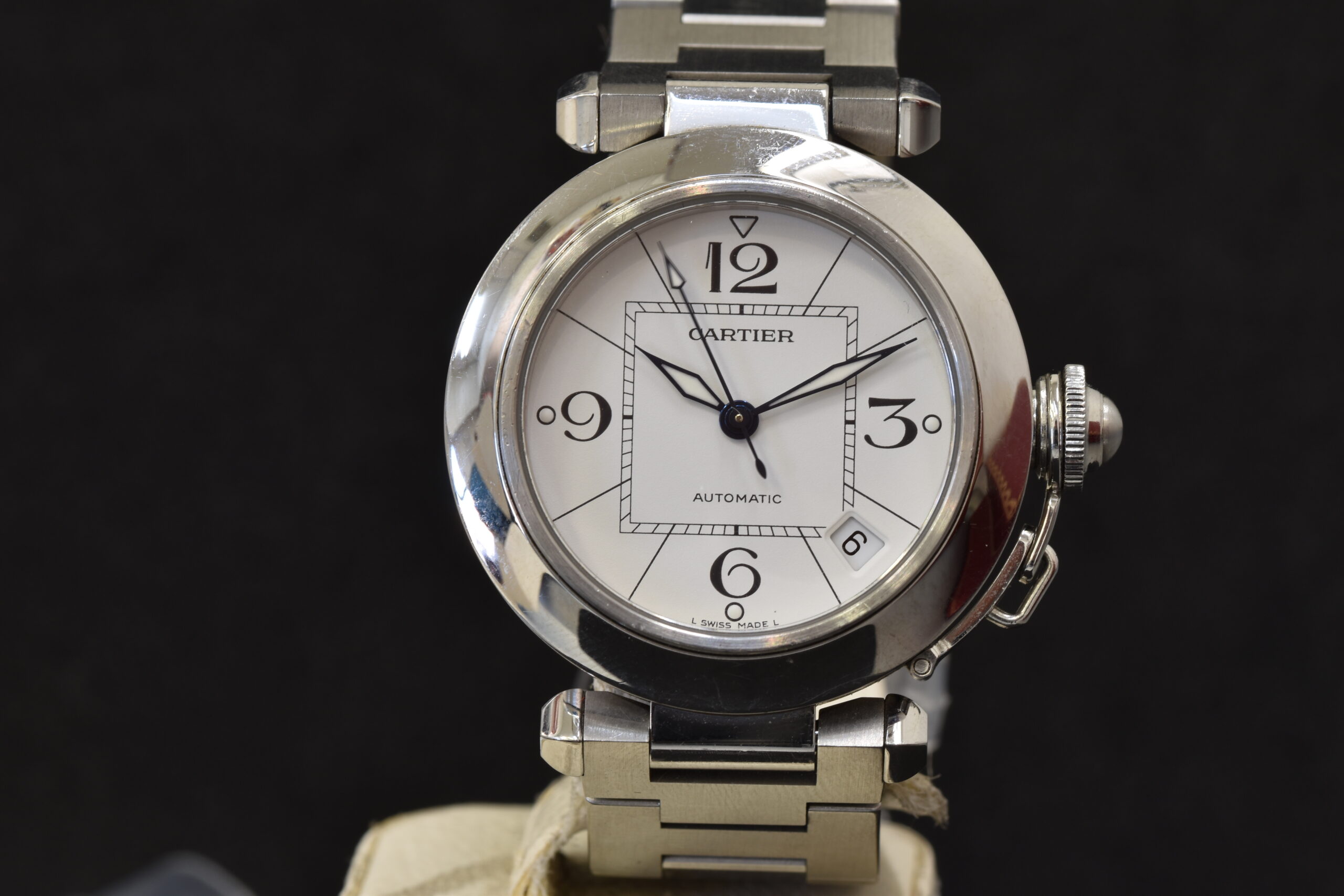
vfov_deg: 10.2
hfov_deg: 15.2
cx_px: 672
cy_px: 448
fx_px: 5040
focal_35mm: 135
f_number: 11
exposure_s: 1/4
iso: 100
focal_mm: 90
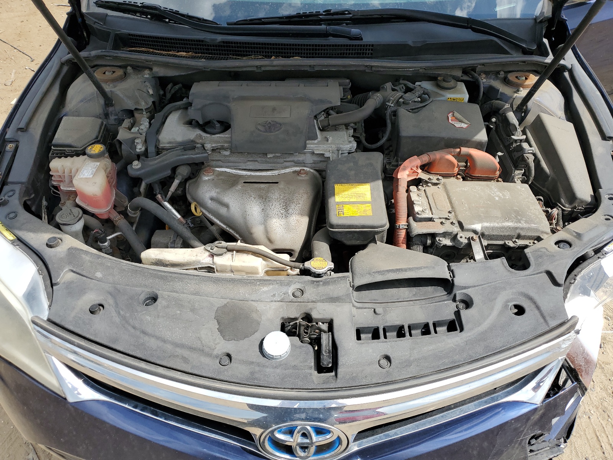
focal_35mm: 26
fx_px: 460
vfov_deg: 53.1
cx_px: 306
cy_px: 230
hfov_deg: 67.3
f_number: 1.5
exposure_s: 1/2000
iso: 50
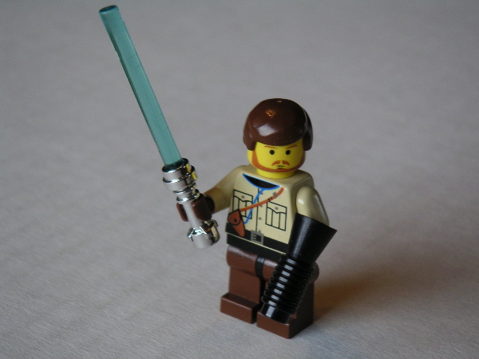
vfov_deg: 13.3
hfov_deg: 17.7
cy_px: 180
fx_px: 1536
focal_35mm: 111
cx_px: 240
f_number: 3.6
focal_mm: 17.1
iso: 100
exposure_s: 1/111
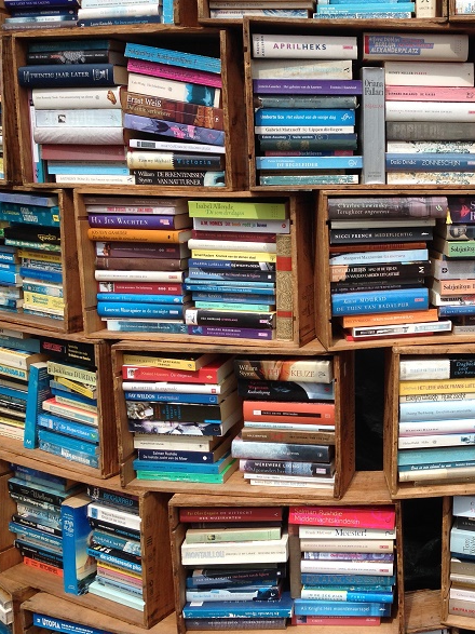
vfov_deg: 42.1
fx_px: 824
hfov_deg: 31.1
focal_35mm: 45
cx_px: 399
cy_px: 323
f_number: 2.4
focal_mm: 4.12
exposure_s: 1/1261
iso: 50
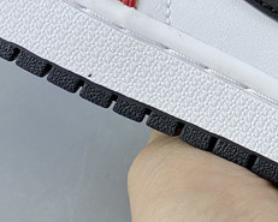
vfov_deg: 13.8
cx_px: 363
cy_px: -12
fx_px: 905
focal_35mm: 110
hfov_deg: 16.5
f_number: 1.8
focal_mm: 4.25
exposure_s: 1/100
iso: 64
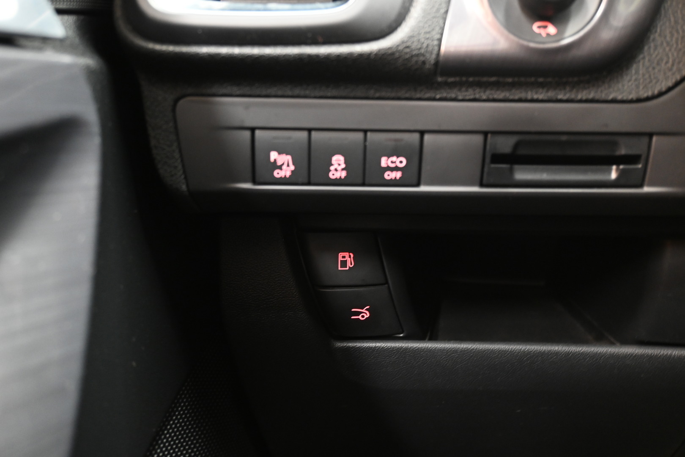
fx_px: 685
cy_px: 228
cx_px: 342
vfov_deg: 36.9
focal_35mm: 36
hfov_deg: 53.1
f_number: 4.2
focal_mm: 24
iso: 1600
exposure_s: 1/6
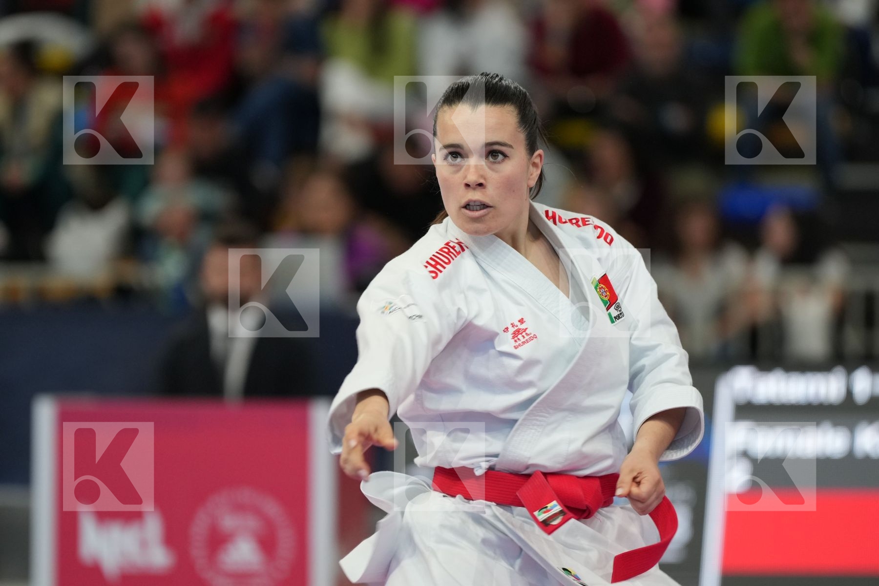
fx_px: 7324
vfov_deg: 4.6
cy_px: 293
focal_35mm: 300
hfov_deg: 6.9
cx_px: 440
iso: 1000
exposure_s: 1/500
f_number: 2.8
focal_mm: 200
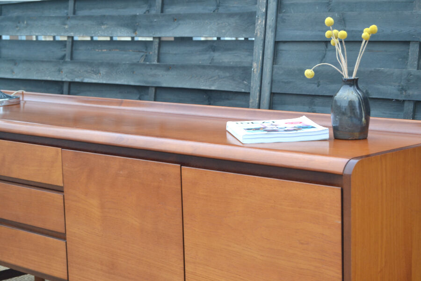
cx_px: 210
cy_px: 140
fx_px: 965
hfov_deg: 24.6
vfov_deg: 16.6
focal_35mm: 82
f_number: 5.6
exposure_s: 1/60
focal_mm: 55
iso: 450
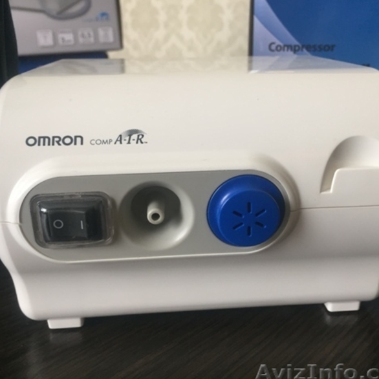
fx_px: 434
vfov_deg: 47.2
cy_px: 191
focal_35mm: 35
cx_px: 200
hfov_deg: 47.2
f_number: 2.2
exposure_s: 1/33
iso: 125
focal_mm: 4.15
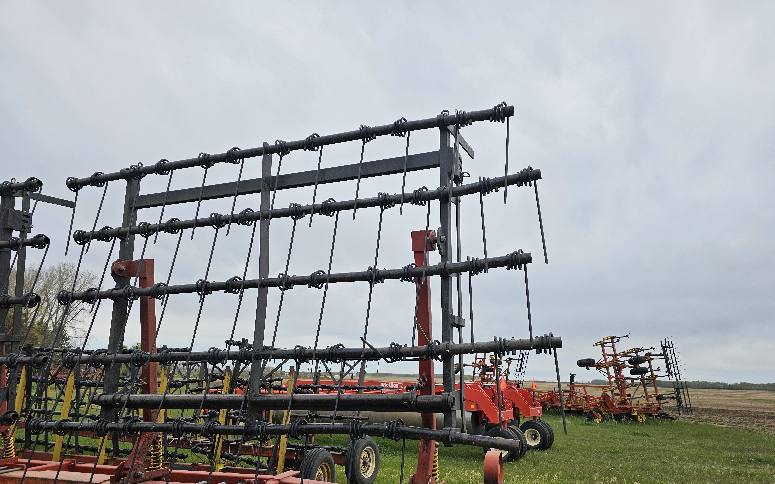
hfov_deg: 72.5
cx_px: 391
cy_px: 284
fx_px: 528
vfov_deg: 49.1
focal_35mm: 25
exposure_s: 1/779
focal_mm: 6.3
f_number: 1.7
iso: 10
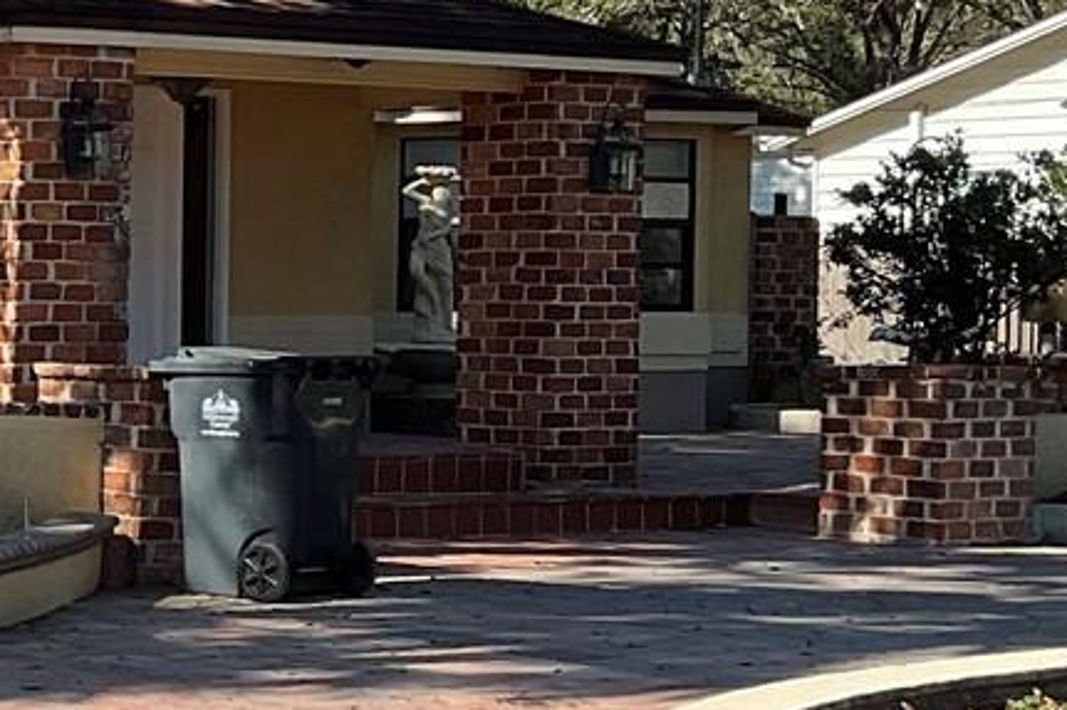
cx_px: -401
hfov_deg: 17.0
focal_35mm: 112
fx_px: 3318
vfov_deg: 12.2
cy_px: 398
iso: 16
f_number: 1.8
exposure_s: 1/1730
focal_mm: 3
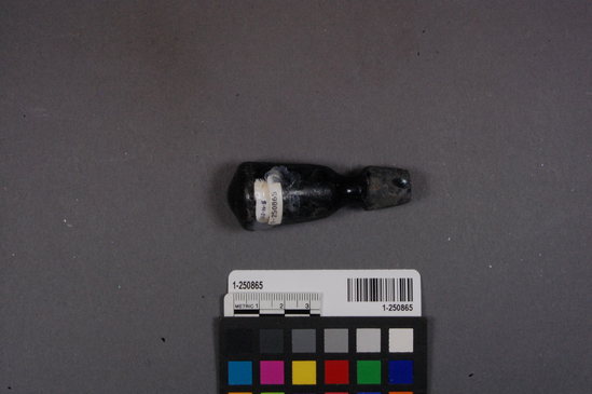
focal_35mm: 60
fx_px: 986
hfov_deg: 33.4
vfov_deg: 22.6
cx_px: 296
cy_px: 197
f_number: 29
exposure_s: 1/40
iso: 1600
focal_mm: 40
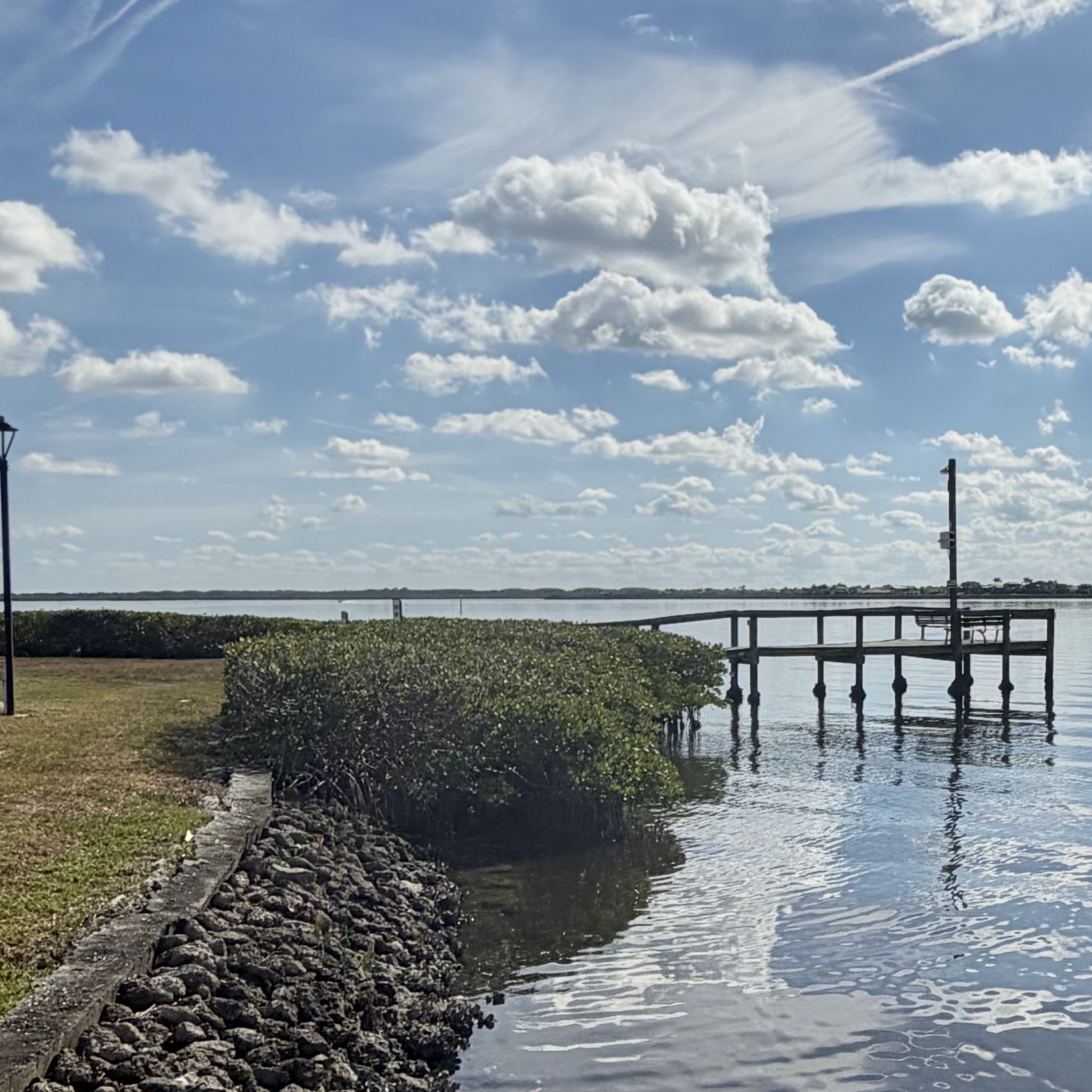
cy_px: 711
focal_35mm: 43
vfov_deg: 38.8
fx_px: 1535
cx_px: 964
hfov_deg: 36.9
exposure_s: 1/2717
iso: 20
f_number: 2.2
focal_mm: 2.22
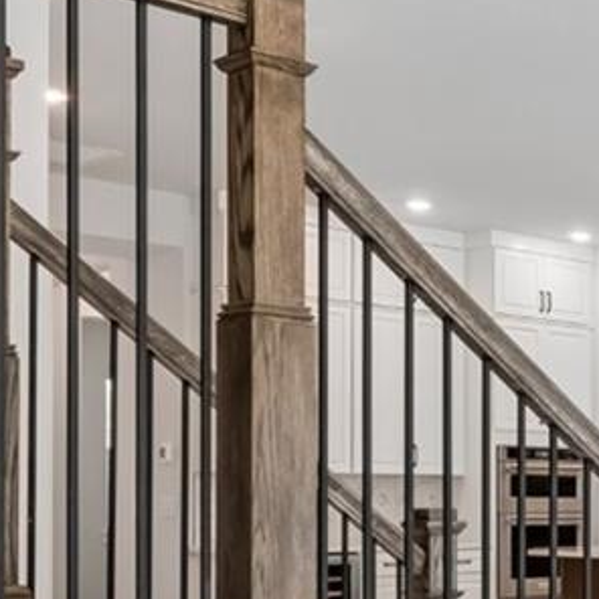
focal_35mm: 69
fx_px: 1351
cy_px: 467
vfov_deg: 24.6
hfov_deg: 20.6
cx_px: 943
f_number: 7.1
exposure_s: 1/30
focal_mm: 10
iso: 100
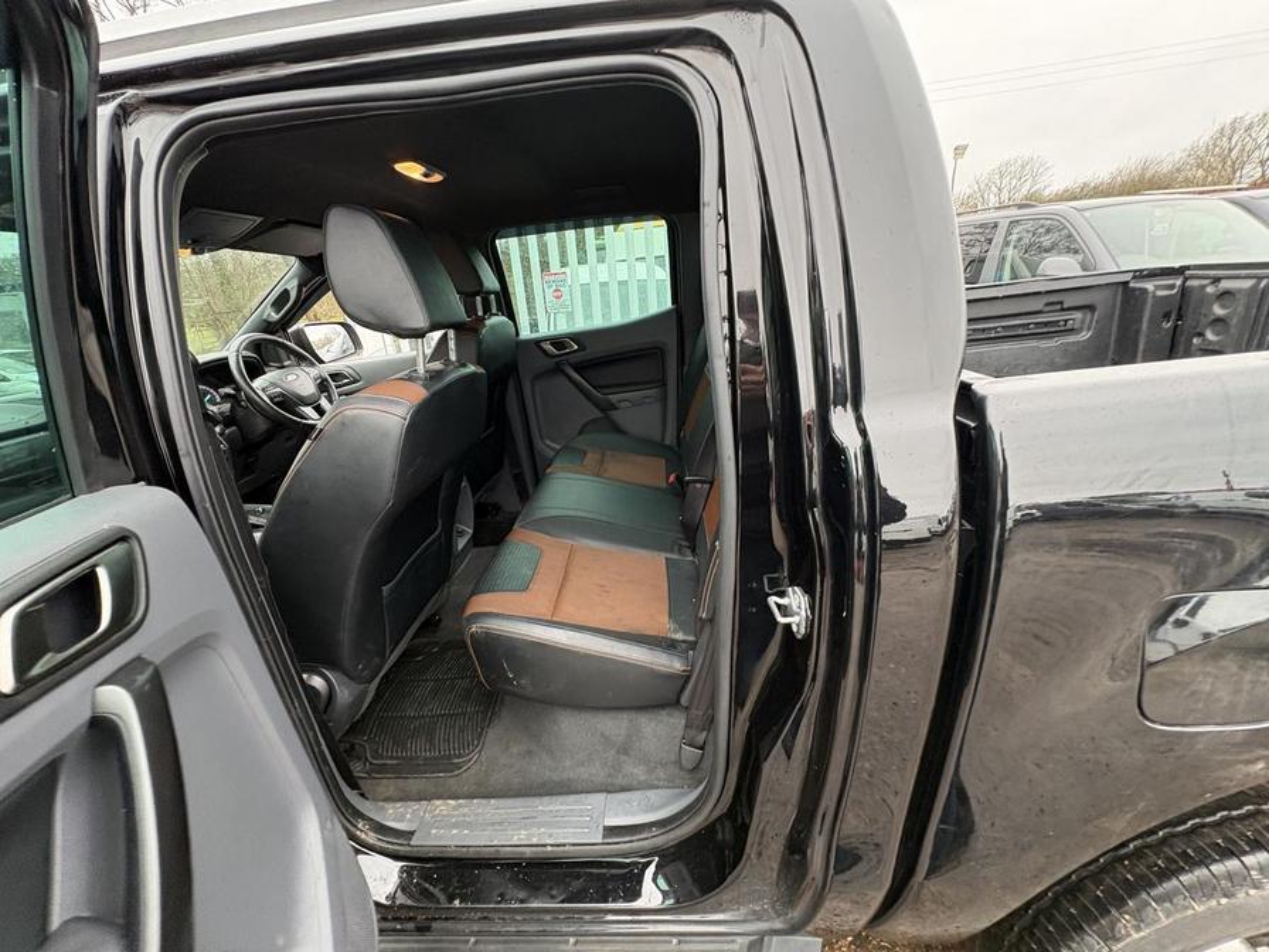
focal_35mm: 14
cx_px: 634
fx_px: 513
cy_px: 476
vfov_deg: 85.7
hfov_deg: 102.1
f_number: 2.2
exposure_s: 1/87
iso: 250
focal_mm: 2.22
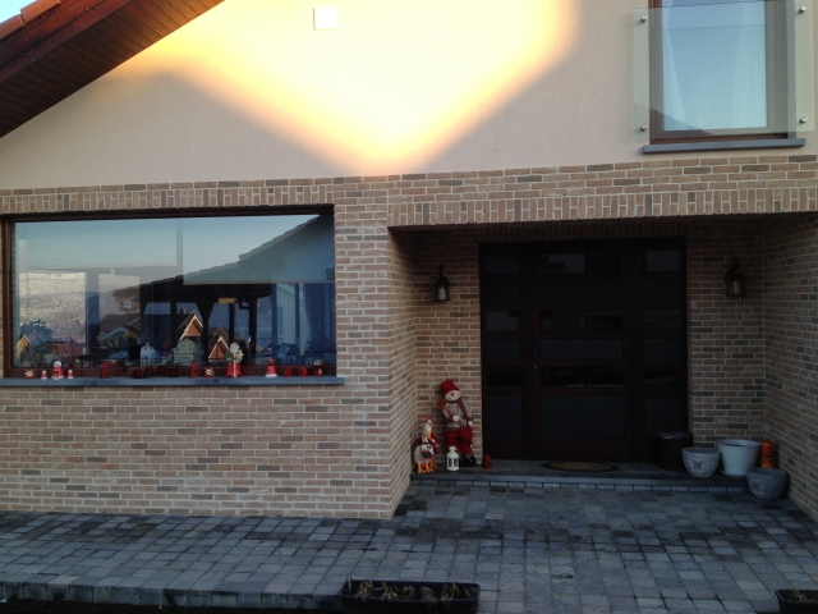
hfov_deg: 52.6
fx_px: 827
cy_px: 307
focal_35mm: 35
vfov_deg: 40.7
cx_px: 409
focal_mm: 4.28
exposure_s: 1/219
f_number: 2.4
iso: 50
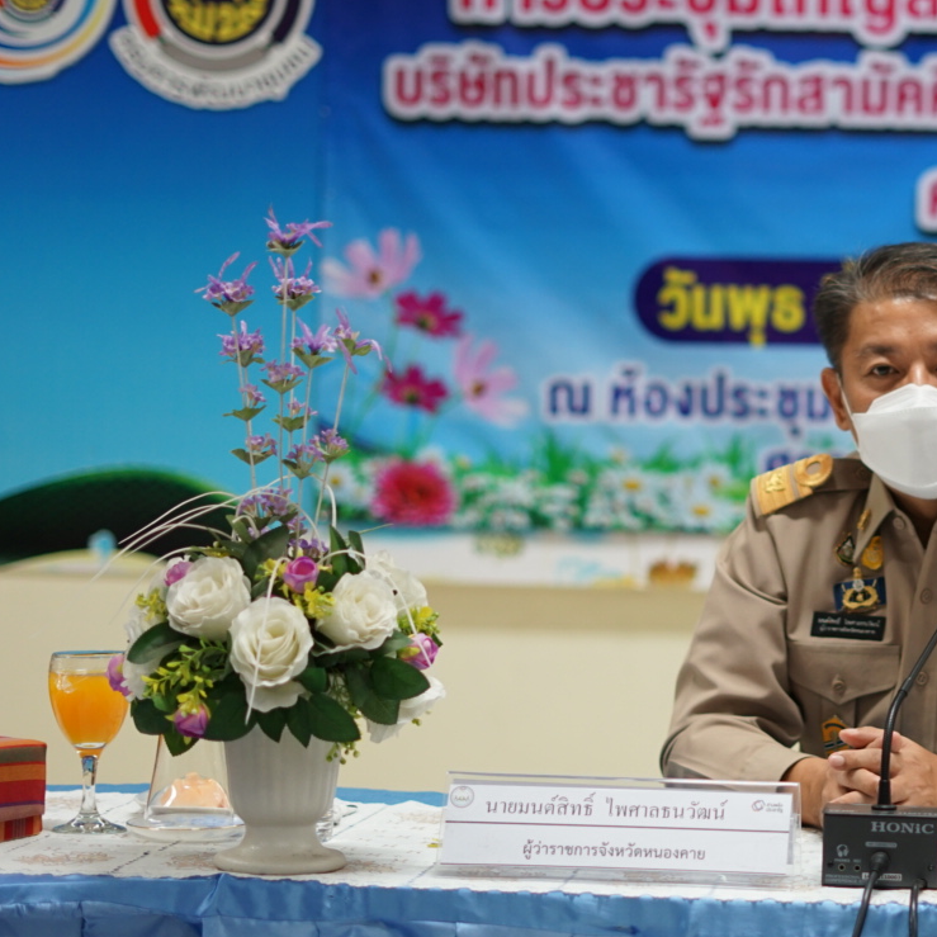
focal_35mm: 93
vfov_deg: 18.7
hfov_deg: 18.3
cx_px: 881
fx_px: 2848
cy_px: 444
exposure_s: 1/160
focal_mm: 50
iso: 400
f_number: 2
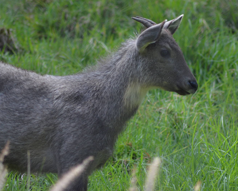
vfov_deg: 3.5
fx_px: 3114
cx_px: 136
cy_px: 96
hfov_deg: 4.4
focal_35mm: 442
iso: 640
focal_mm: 260
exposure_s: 1/1000
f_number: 5
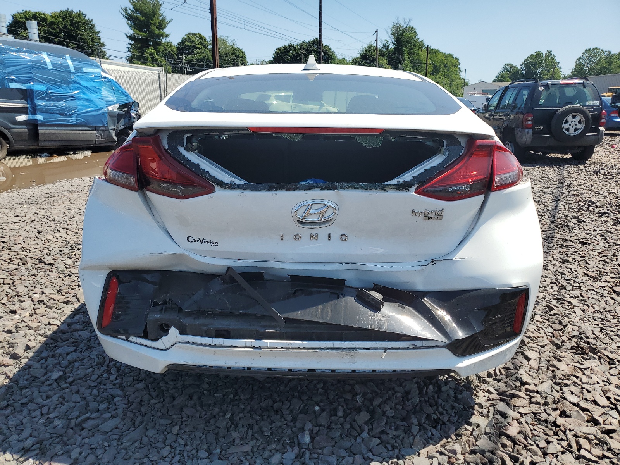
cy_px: 232
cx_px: 310
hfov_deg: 67.3
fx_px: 466
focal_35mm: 26
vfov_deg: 53.1
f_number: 1.5
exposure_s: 1/2500
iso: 50
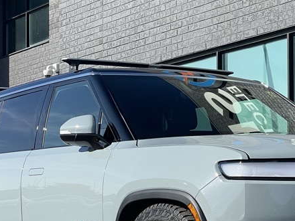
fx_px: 1031
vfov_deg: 12.2
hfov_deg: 16.2
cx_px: 200
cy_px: 182
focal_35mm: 121
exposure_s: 1/1332
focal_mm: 6
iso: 25
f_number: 2
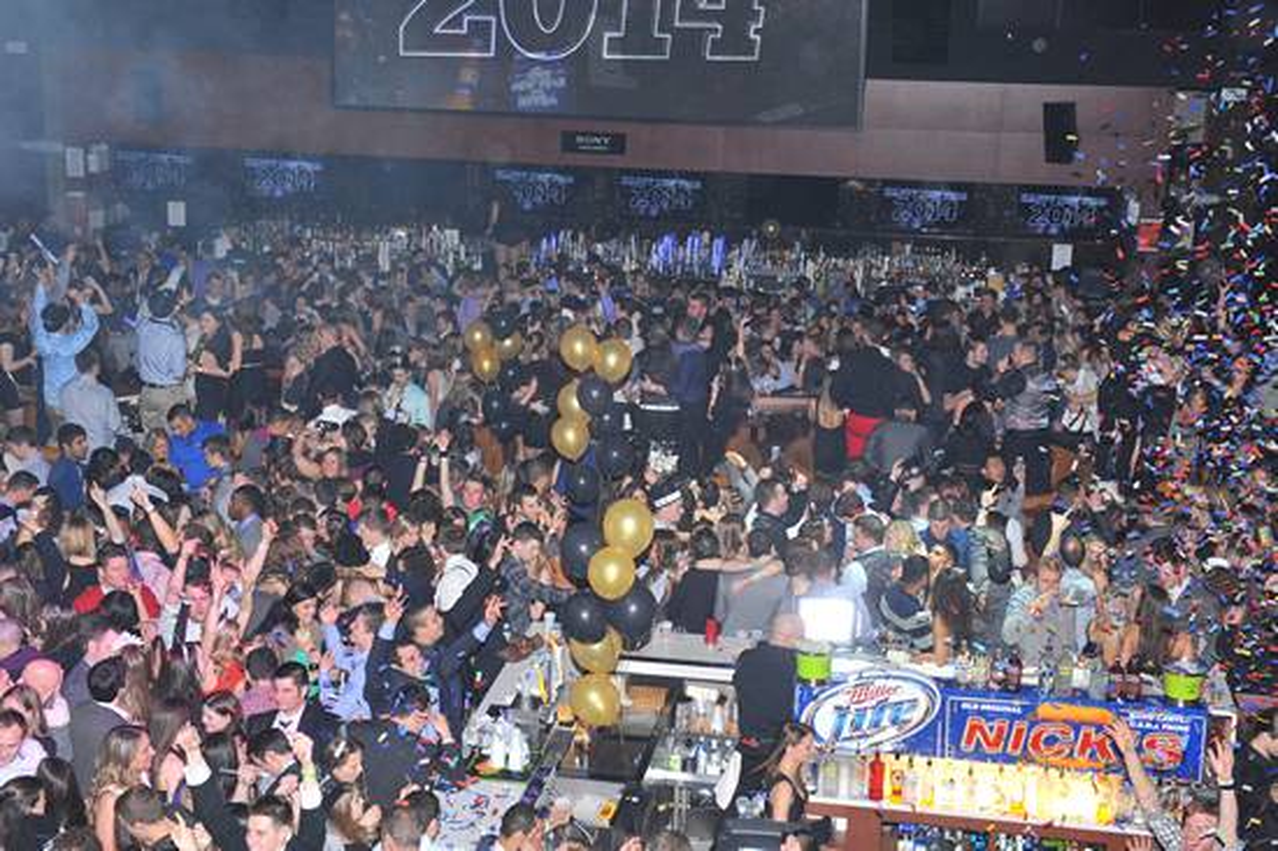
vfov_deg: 24.2
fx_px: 1987
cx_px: 639
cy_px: 426
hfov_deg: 35.7
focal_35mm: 56
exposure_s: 1/100
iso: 1600
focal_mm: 56
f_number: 8
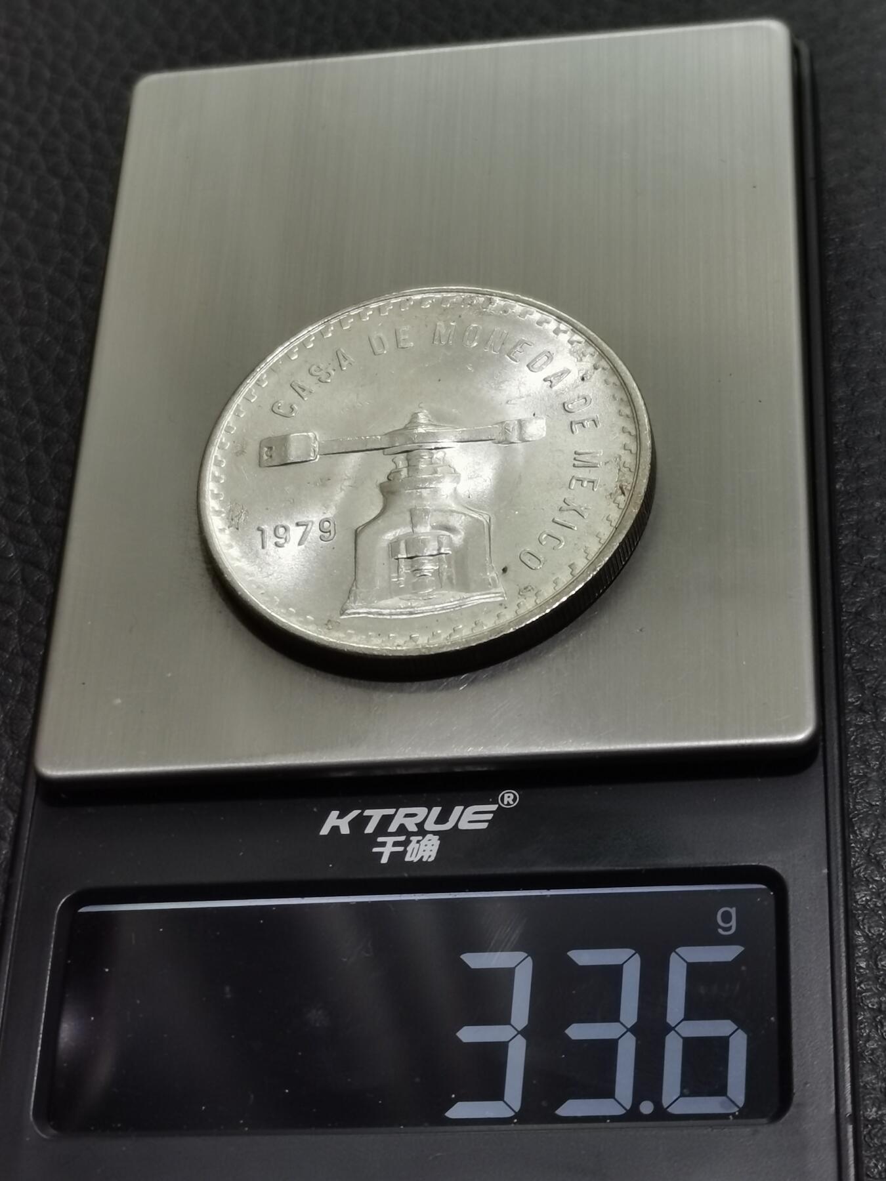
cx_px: 443
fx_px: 2594
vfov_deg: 25.7
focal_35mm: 76
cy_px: 590
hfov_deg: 19.4
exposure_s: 1/120
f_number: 1.8
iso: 64
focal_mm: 5.58
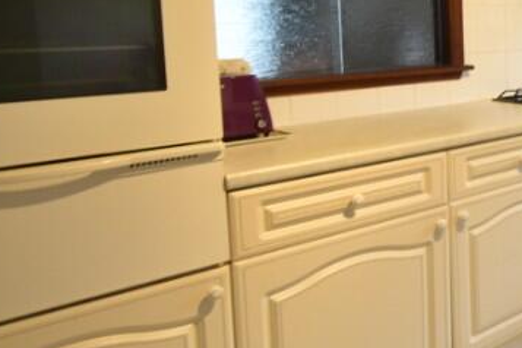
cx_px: 703
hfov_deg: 32.2
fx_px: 623
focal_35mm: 43
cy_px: 64
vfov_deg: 30.3
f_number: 4.5
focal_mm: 10
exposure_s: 1/15
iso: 125
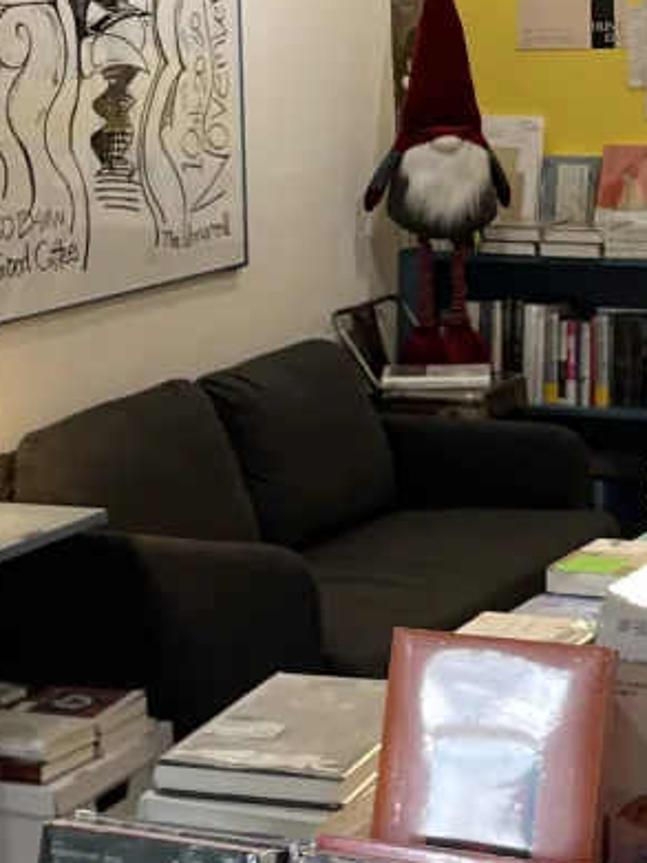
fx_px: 2294
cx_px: 576
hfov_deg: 15.9
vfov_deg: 20.9
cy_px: 97
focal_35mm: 92
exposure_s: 1/100
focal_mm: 5.1
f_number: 1.6
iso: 100
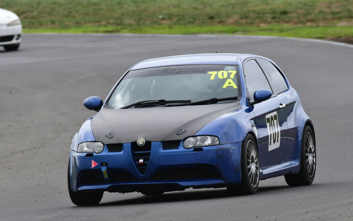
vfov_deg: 1.5
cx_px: 182
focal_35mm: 861
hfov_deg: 2.4
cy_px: 97
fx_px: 8284
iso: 640
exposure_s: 1/640
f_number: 10
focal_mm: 500
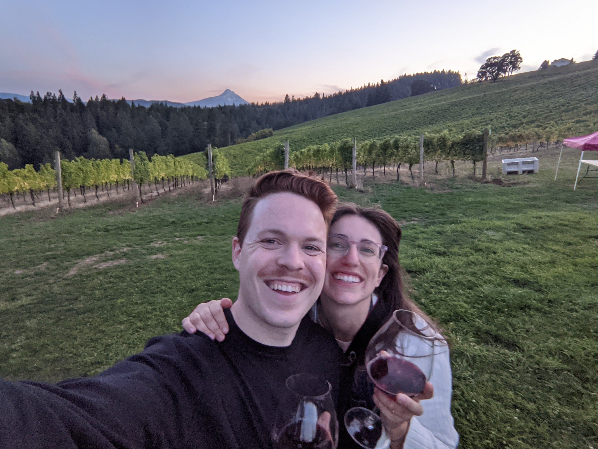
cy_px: 224
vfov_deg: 68.7
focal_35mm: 19
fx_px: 328
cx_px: 299
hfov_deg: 84.7
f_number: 2.2
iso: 135
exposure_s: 1/30
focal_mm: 2.03
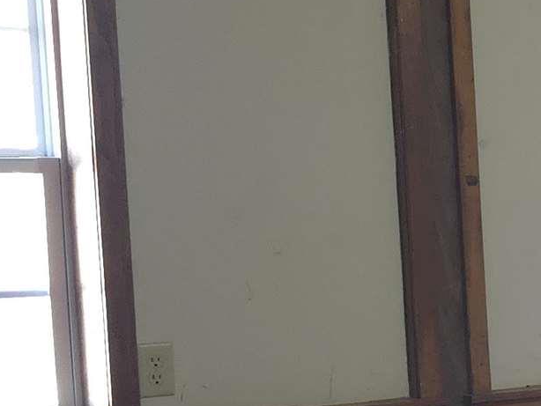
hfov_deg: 12.9
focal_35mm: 115
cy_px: 397
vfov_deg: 12.7
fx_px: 1798
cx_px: 1316
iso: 320
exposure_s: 1/30
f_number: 1.7
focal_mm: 6.3
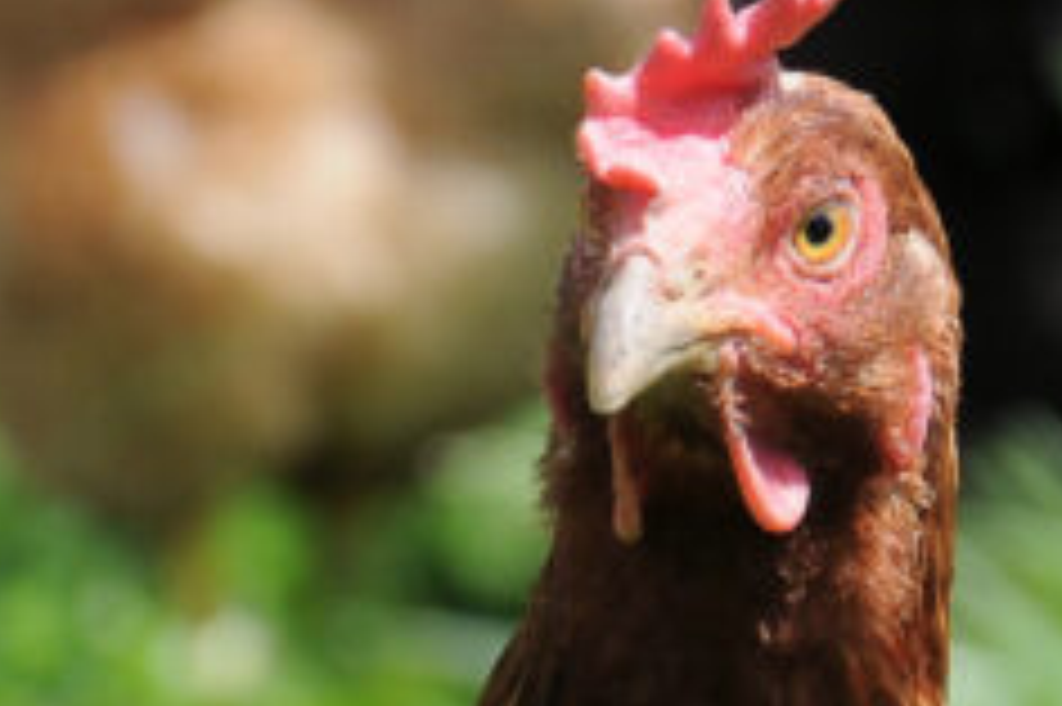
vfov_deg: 1.7
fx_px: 23599
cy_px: 560
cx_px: 504
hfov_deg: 2.6
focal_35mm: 801
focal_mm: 105
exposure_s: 1/500
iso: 200
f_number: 5.6
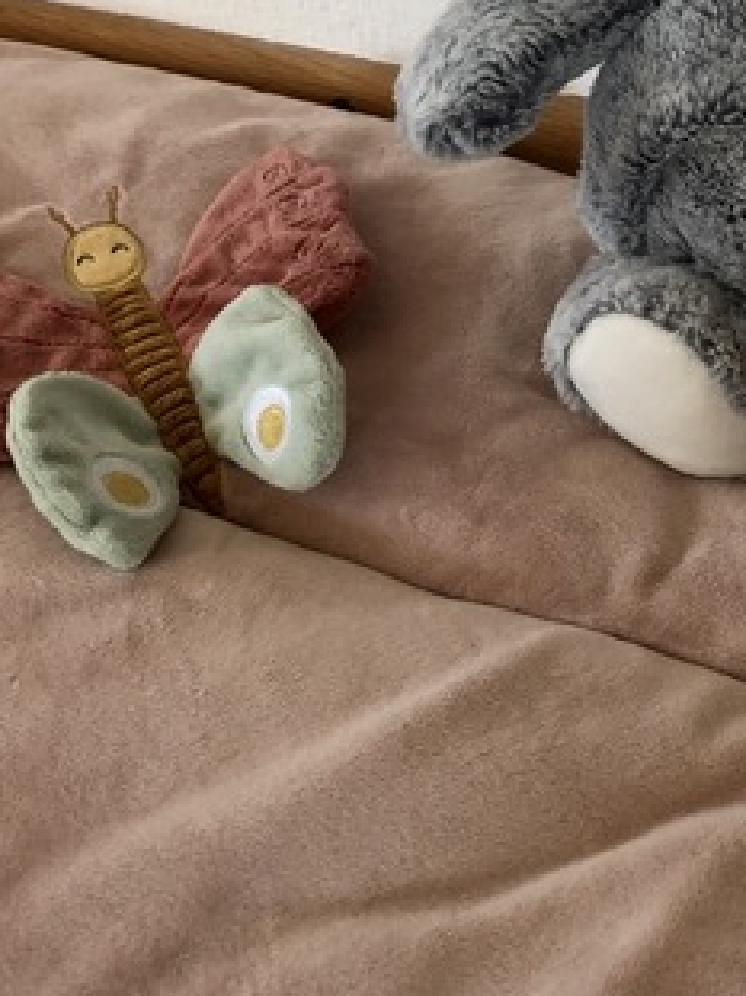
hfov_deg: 20.0
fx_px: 2070
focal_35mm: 72
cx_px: 676
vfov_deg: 26.6
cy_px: 227
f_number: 1.8
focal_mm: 3.99
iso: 40
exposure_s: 1/17
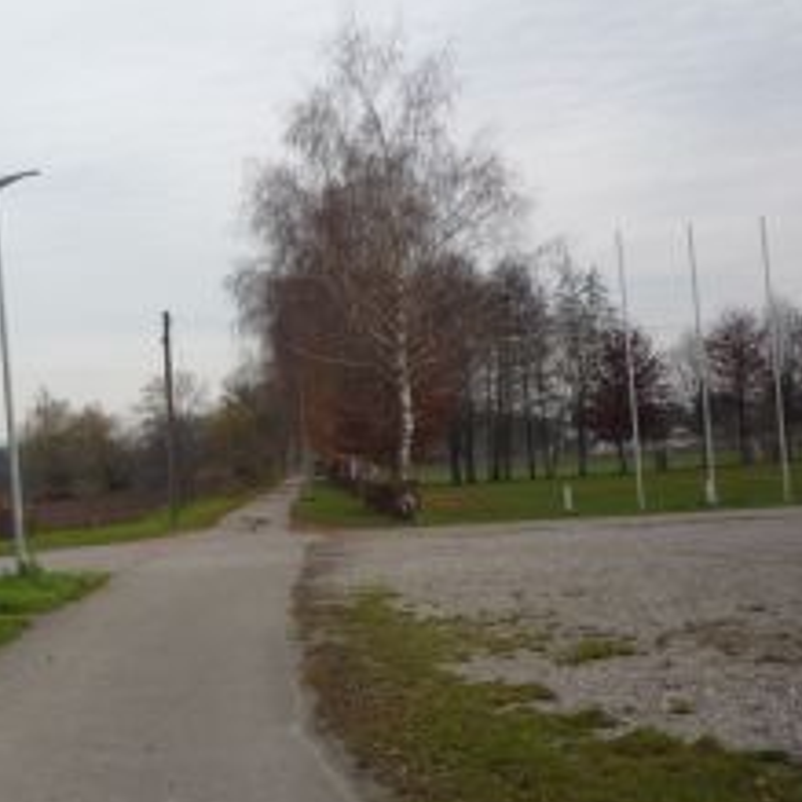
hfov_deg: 25.8
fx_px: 1625
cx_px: -66
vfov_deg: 27.7
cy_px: 465
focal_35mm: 62
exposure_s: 1/320
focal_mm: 5.2
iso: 100
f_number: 4
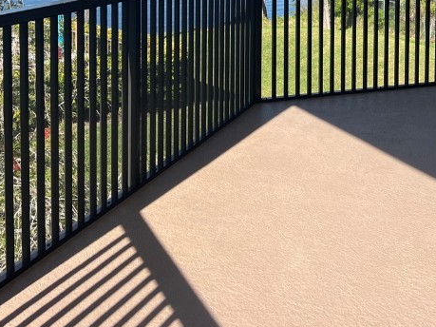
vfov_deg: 23.7
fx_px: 730
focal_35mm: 58
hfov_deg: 33.2
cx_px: 210
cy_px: -29
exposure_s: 1/1511
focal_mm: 5.7
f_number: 1.5
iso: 50
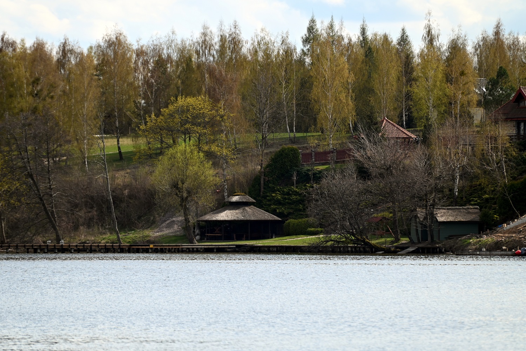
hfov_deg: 6.9
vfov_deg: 4.6
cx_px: 263
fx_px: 4384
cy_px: 176
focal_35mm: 300
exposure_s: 1/1000
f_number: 5.6
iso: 280
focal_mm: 300
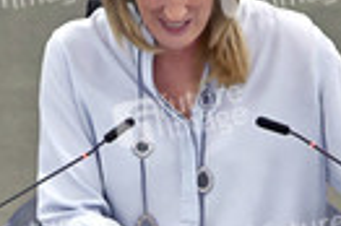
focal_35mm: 2064
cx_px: -46
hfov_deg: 1.0
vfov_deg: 0.7
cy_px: 182
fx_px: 19526
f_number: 6.3
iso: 10000
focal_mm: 600
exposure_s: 1/1000
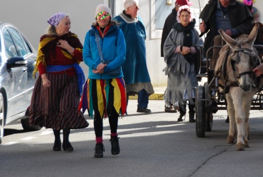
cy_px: 68
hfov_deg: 7.1
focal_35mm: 289
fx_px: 2115
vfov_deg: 4.8
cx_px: 208
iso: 200
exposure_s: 1/250
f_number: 5.6
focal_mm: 105
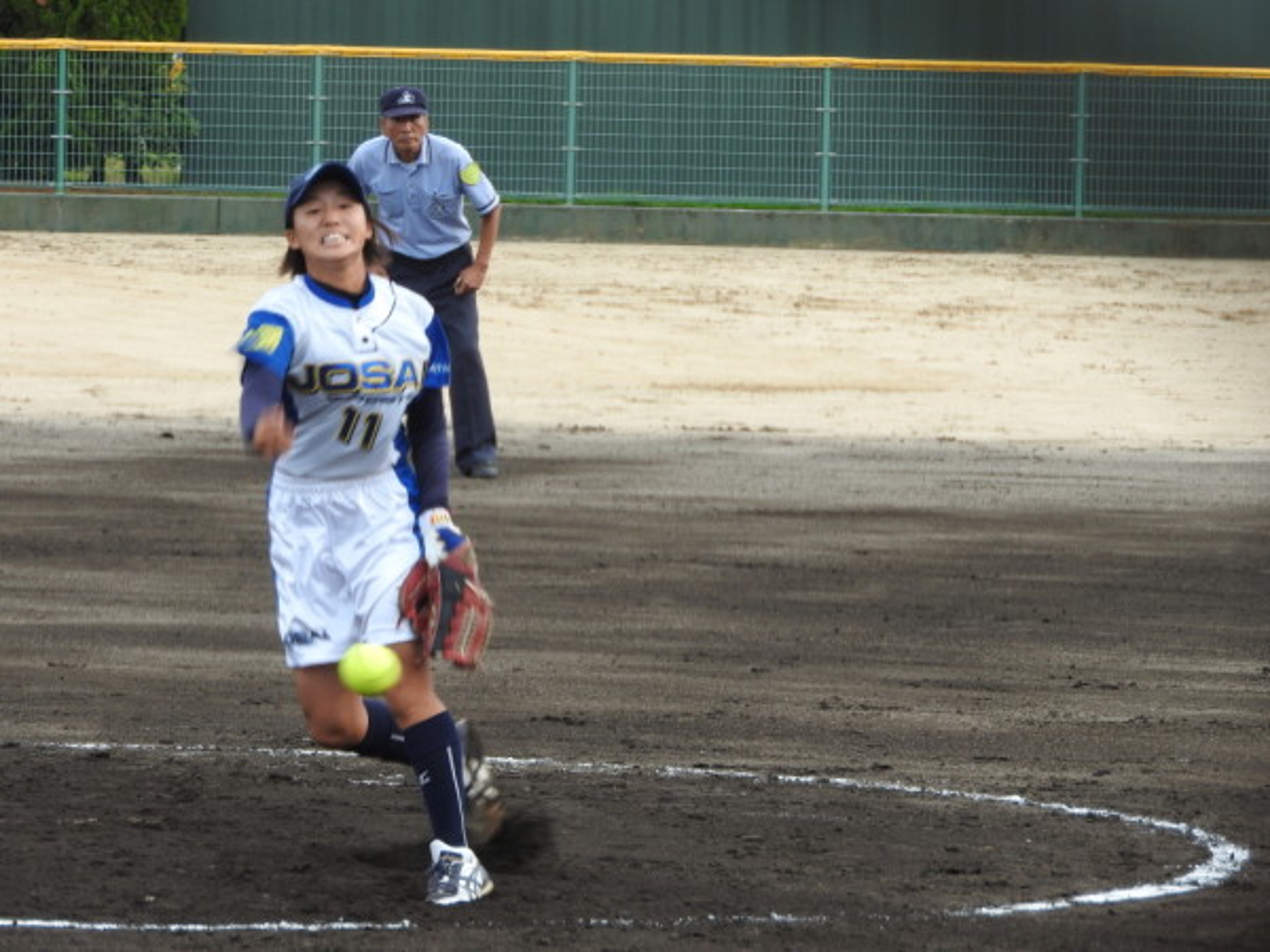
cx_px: 635
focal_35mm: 270
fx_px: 9906
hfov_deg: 7.3
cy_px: 476
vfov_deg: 5.5
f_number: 5.5
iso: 110
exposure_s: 1/125
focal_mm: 48.4
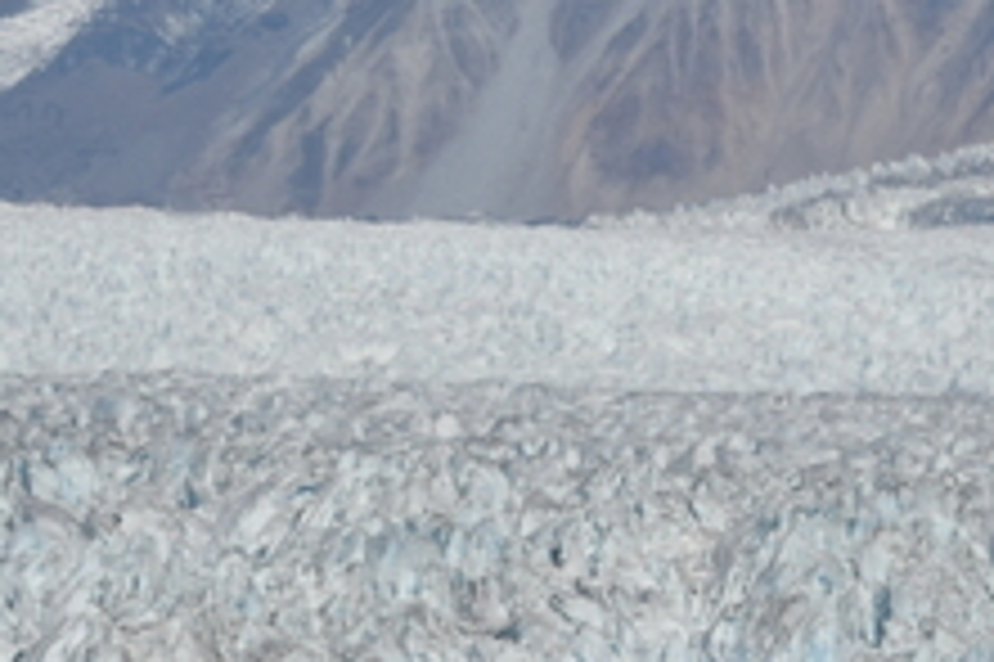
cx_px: 882
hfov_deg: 2.0
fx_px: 28776
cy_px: -707
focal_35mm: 1043
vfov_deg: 1.3
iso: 100
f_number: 10
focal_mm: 180
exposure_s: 1/400
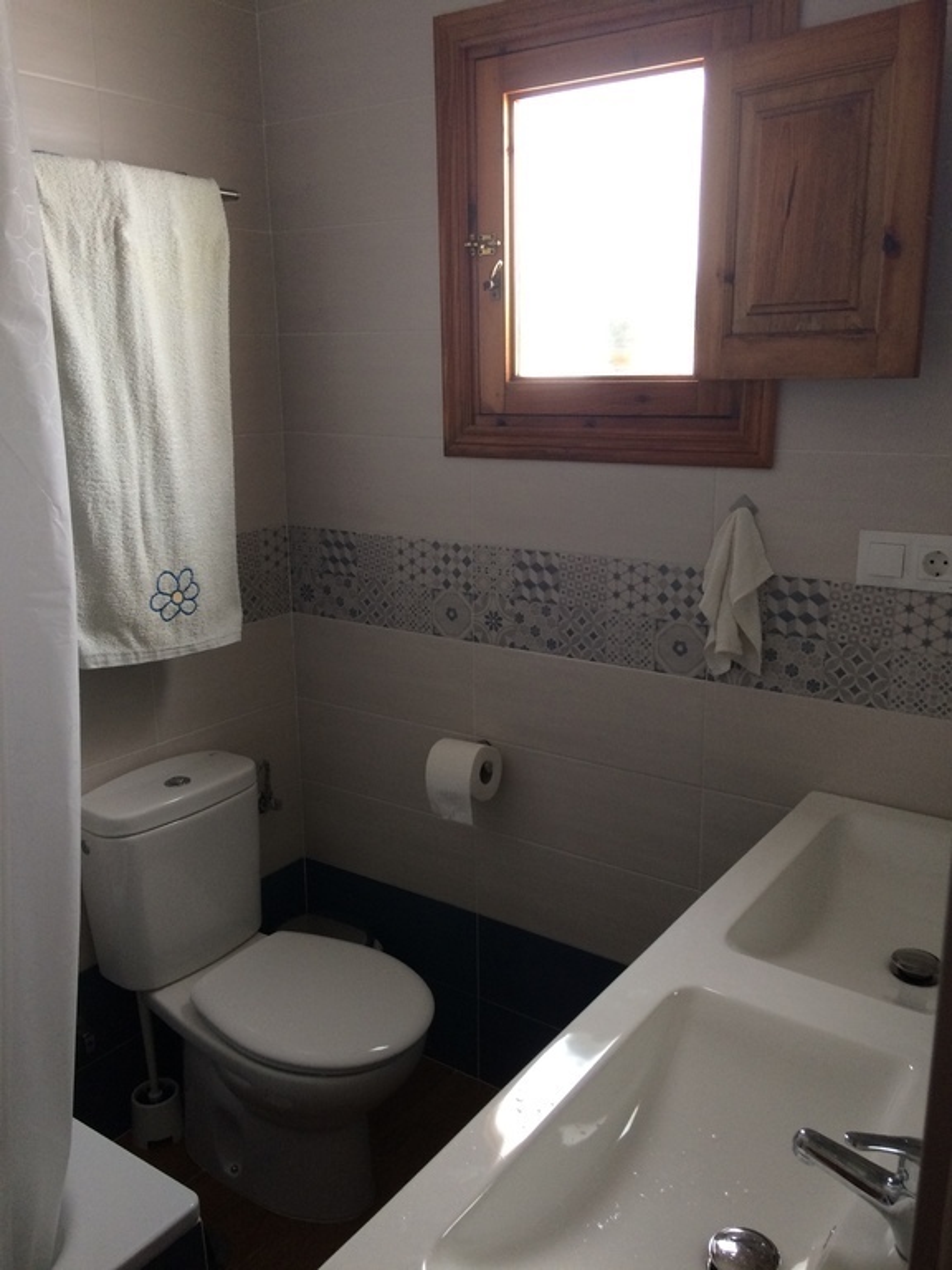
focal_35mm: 29
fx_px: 1063
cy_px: 635
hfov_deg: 48.2
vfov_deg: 61.7
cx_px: 476
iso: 80
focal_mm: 4.15
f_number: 2.2
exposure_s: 1/33
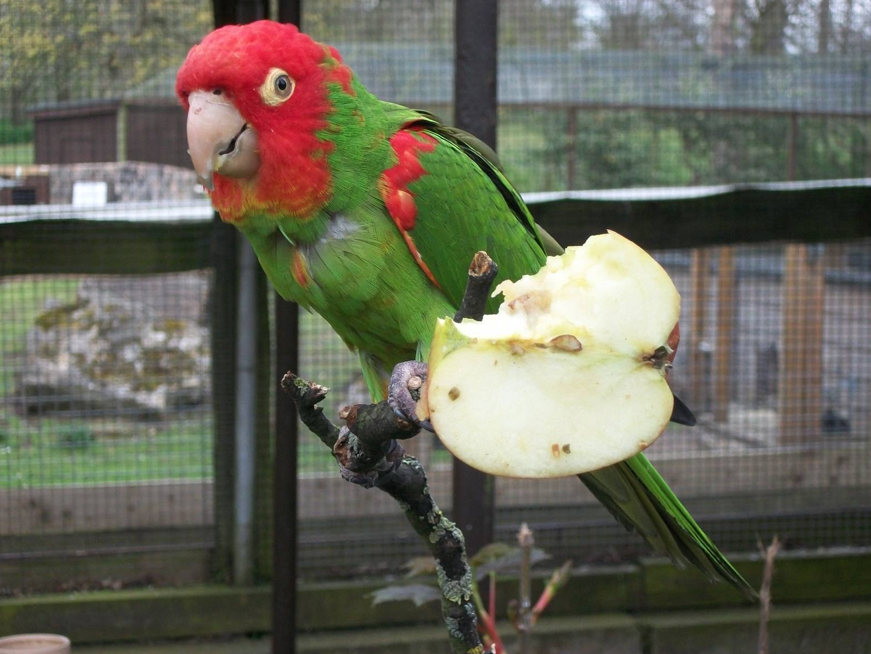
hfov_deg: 24.7
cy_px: 325
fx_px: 1988
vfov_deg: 18.7
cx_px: 427
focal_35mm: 79
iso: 160
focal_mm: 13.7
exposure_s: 1/60
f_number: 4.6
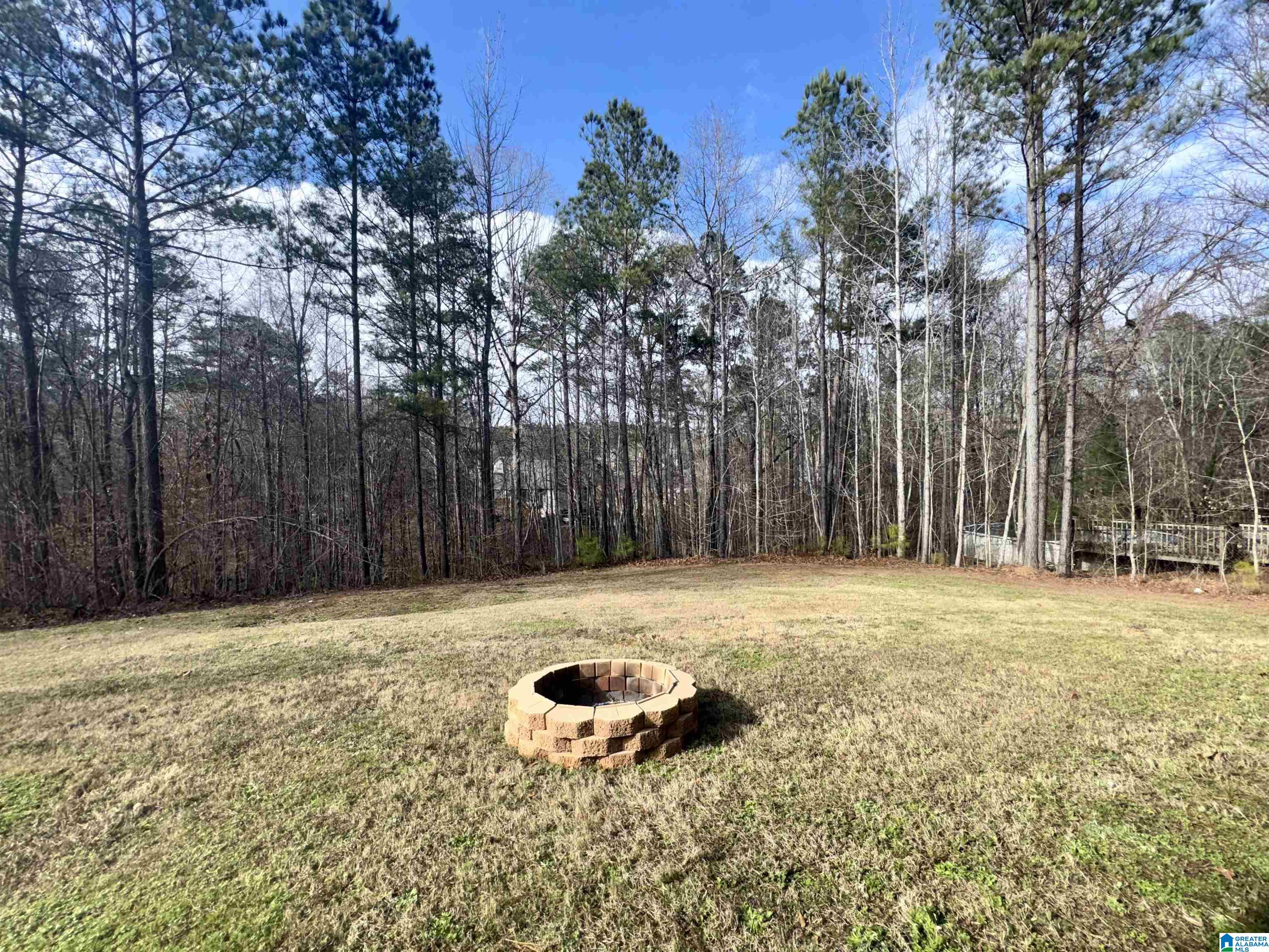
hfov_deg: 102.1
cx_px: 634
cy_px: 476
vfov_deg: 85.7
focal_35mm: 14
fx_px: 513
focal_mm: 2.22
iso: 32
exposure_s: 1/741
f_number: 2.2
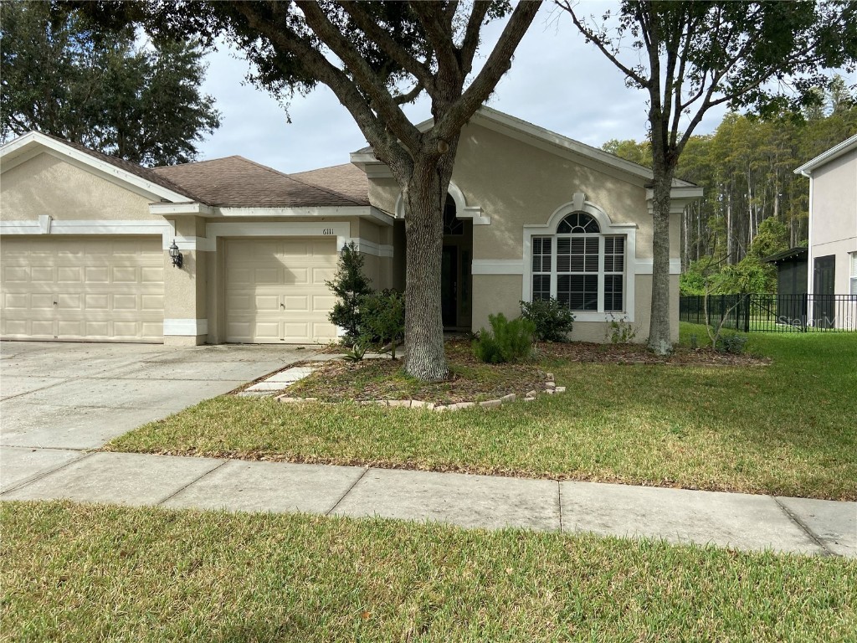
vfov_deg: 53.1
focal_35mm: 26
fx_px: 644
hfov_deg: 67.3
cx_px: 428
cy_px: 322
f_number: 1.8
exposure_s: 1/1484
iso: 32
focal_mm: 4.25
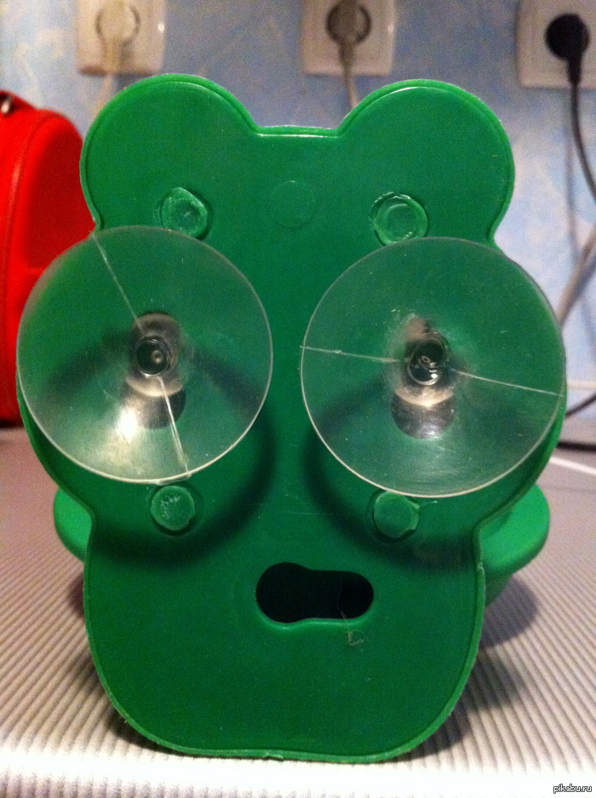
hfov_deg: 40.6
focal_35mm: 35
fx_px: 806
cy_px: 399
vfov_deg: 52.7
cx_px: 298
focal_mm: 3.85
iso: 1000
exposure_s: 1/15
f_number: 2.8
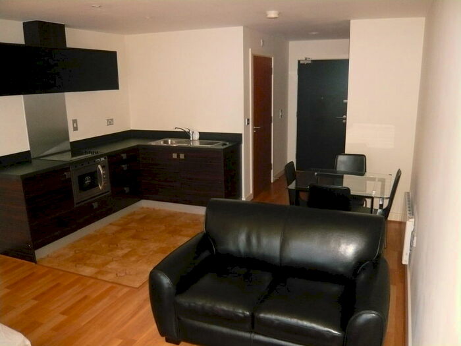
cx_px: 230
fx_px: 373
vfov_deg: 49.7
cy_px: 173
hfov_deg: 63.4
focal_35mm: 28
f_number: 2.8
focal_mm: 4.6
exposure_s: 1/30
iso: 400
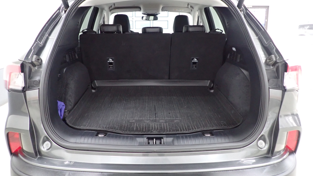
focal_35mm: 28
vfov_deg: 41.1
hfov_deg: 67.9
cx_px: 154
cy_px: 63
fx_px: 232
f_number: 2
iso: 800
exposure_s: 1/20
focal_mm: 4.5
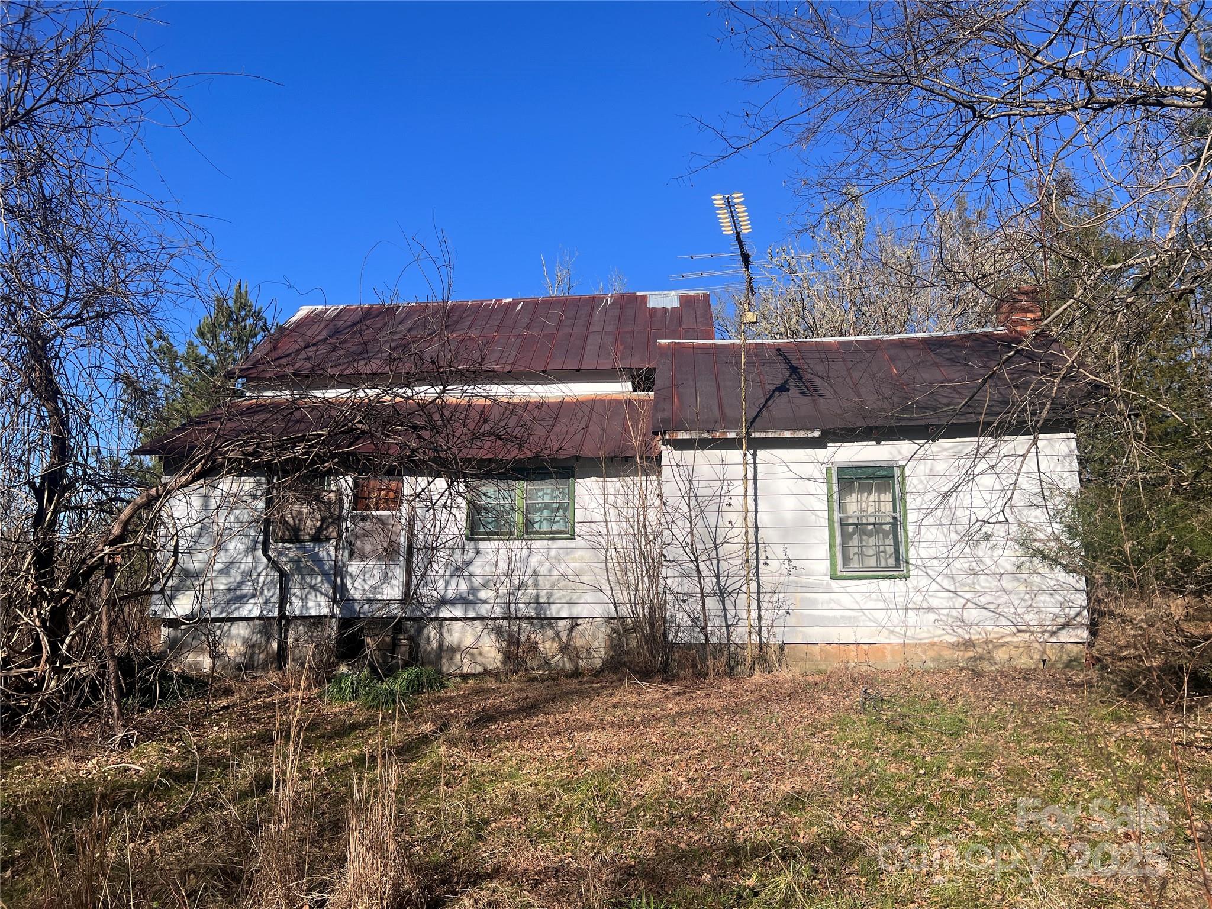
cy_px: 454
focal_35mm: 26
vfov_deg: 53.1
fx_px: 910
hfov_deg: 67.3
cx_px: 606
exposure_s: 1/4274
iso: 50
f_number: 1.5
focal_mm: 5.7
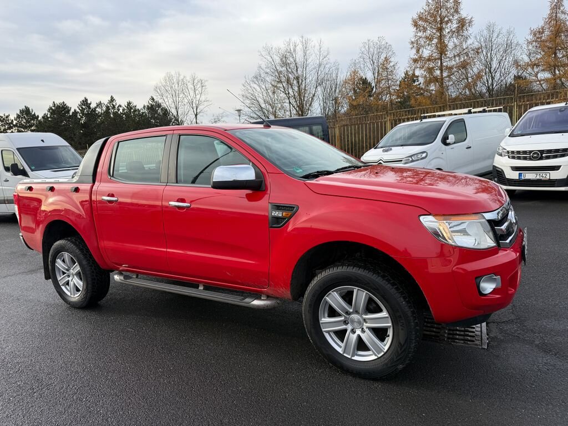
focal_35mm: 24
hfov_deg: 71.6
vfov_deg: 56.8
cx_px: 284
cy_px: 213
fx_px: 394
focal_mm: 6.76
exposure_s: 1/1522
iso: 80
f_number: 1.78
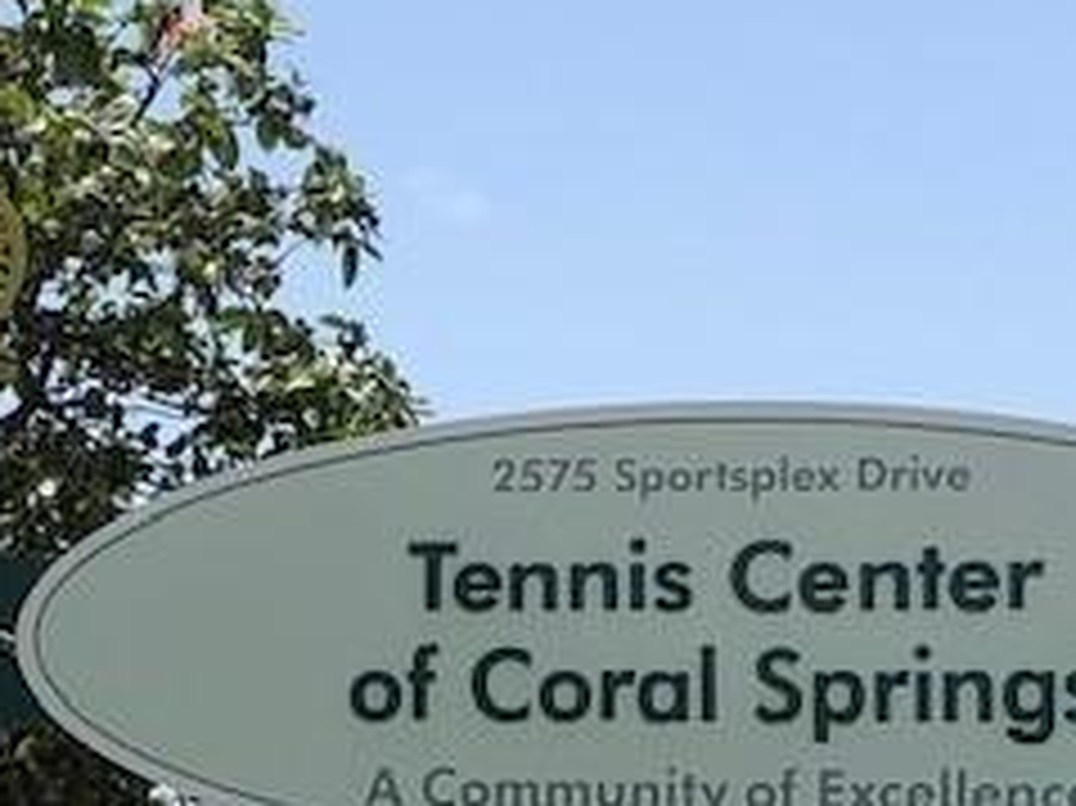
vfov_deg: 18.8
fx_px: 2330
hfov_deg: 26.0
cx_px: 599
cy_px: 887
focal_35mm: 75
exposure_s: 1/2208
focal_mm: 4
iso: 20
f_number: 1.8
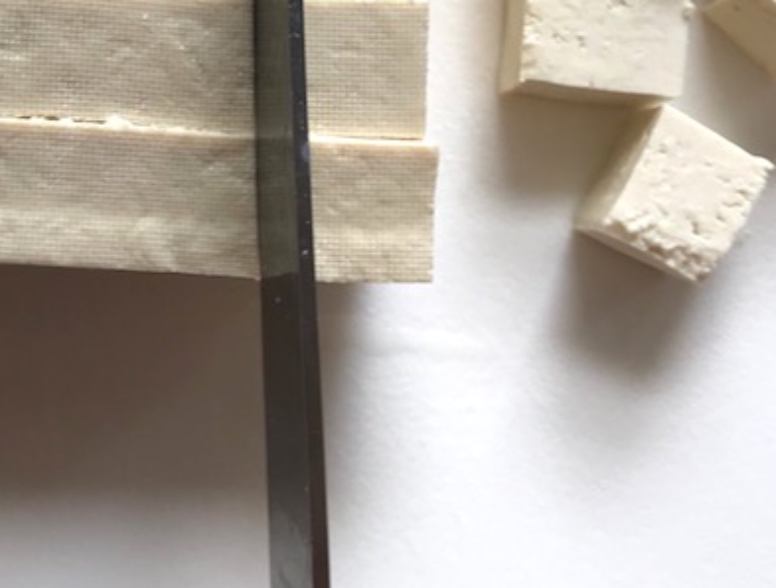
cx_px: 241
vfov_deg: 24.8
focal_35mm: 57
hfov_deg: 33.3
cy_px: 26
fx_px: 1283
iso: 25
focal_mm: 3.99
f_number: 1.8
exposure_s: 1/60
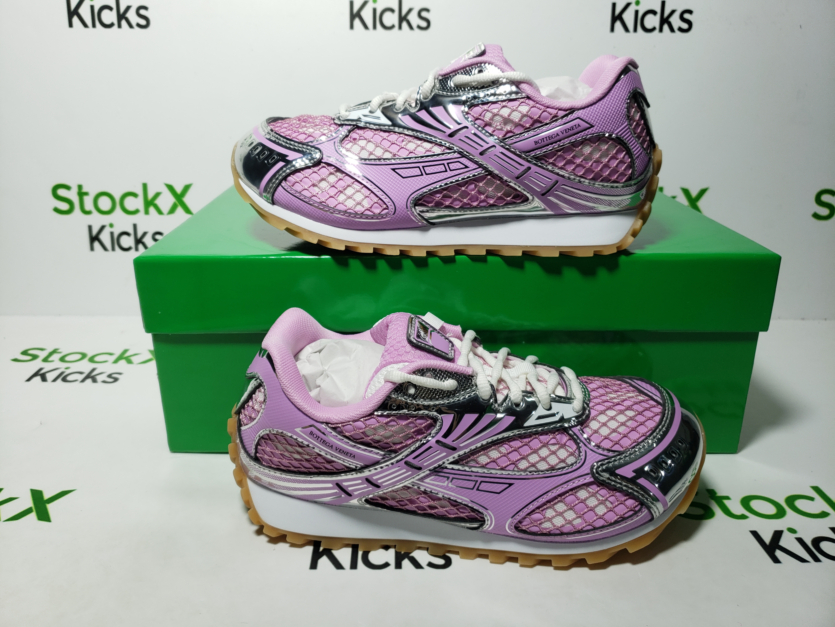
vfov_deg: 53.1
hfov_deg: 67.3
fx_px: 627
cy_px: 314
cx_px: 418
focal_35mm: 26
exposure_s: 1/449
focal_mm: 4.3
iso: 50
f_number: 1.5
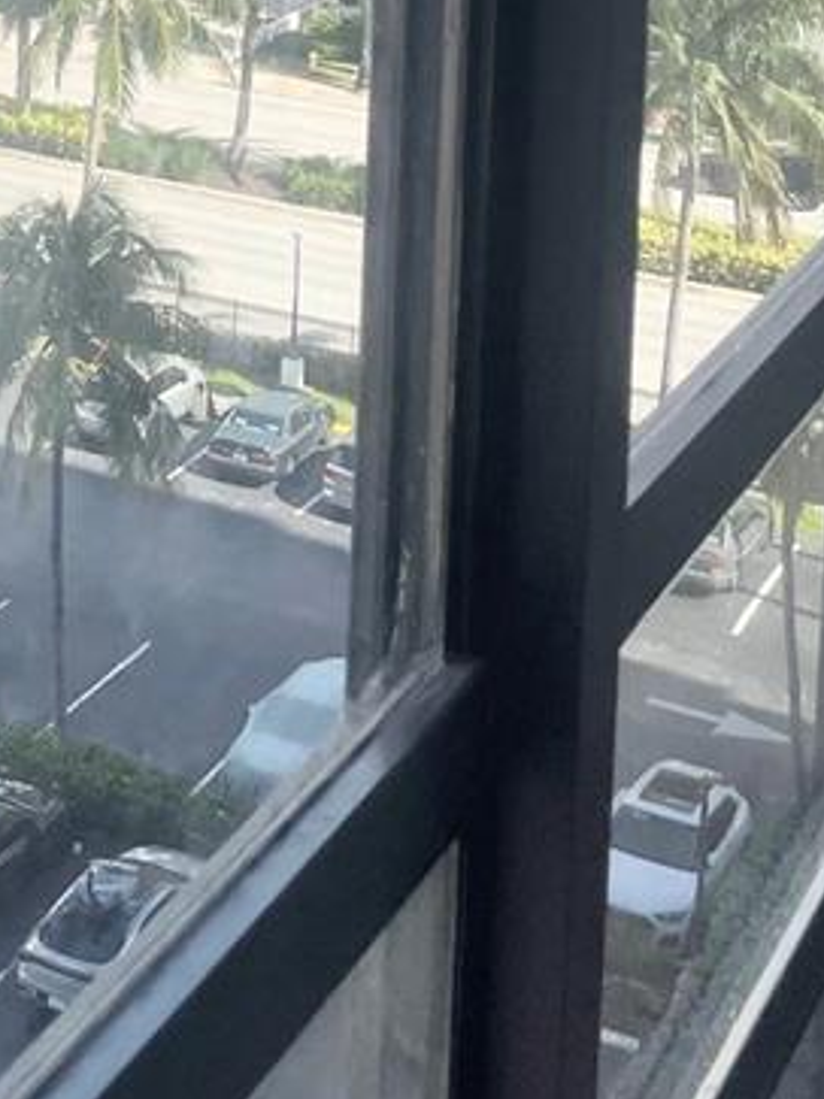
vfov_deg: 20.6
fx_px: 2731
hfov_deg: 15.9
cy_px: -366
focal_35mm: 86
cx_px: -370
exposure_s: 1/1825
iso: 32
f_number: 1.6
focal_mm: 4.2
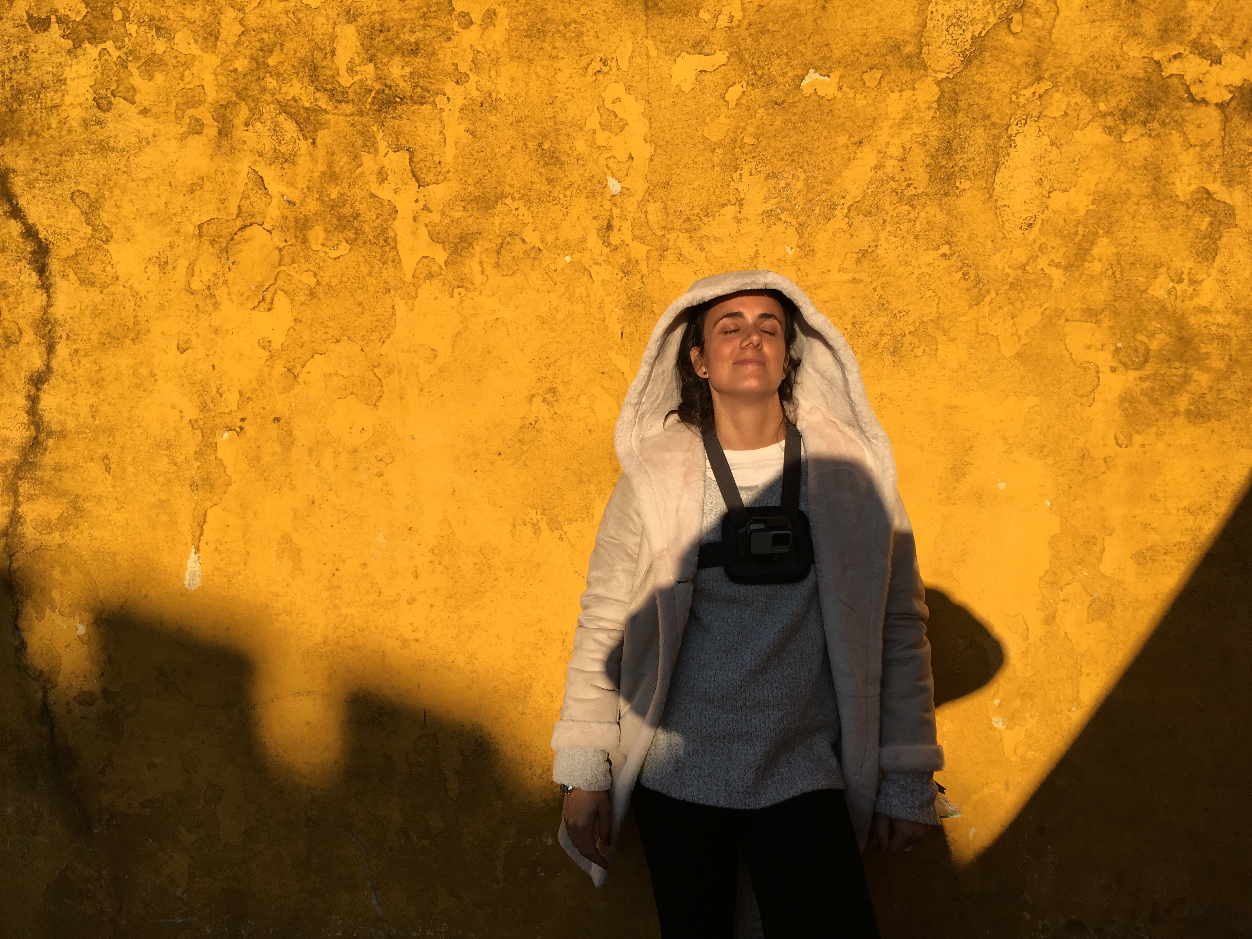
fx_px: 1049
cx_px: 626
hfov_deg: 61.7
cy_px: 470
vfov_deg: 48.2
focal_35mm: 29
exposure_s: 1/1538
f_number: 2.2
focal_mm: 4.15
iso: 25
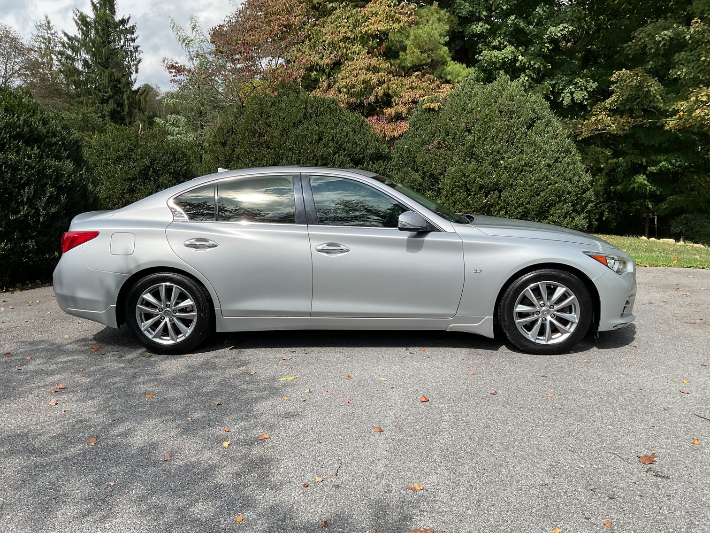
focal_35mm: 29
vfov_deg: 48.2
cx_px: 355
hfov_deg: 61.7
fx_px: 595
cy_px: 266
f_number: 1.8
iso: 16
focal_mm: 3
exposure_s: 1/1675
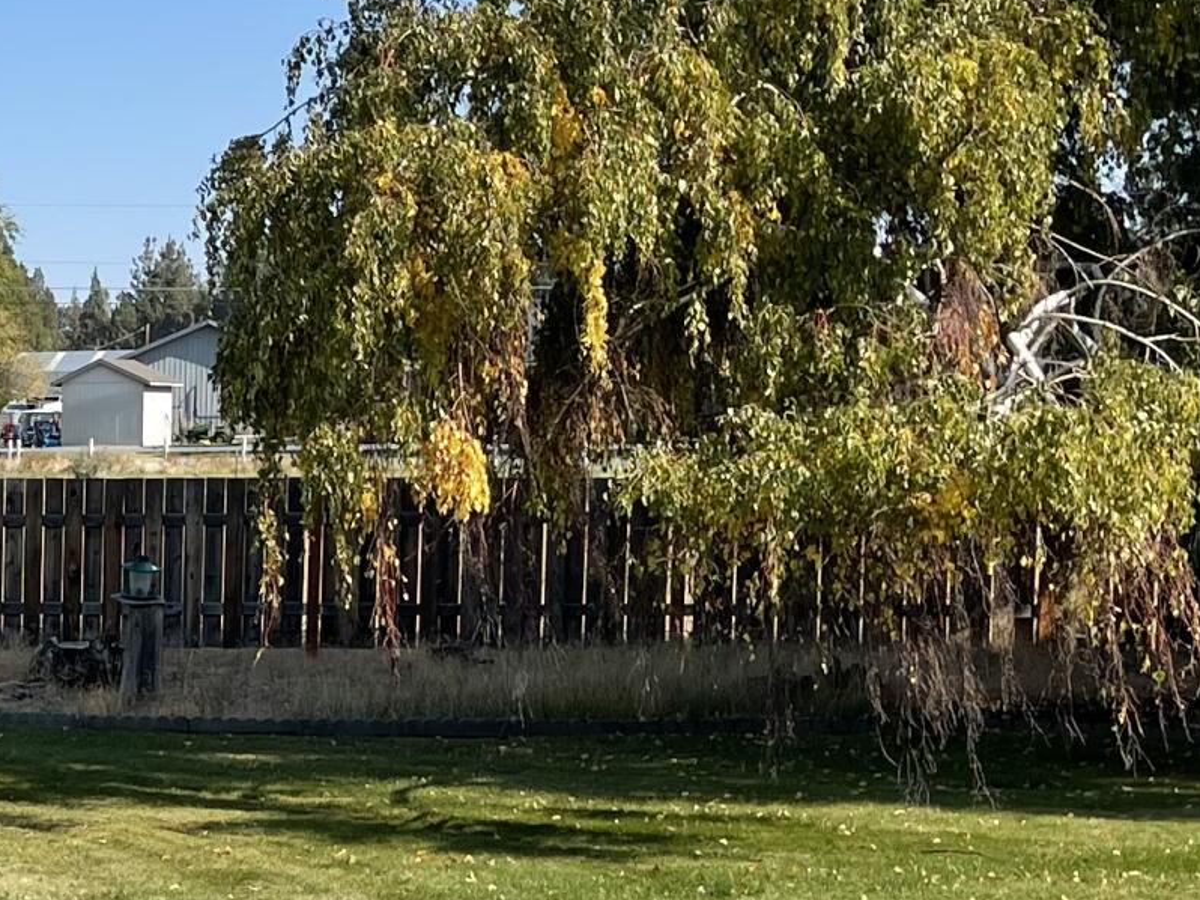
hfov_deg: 19.0
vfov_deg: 15.6
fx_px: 3258
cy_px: 768
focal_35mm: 94
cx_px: -448
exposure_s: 1/3344
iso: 32
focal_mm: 5.1
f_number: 1.6
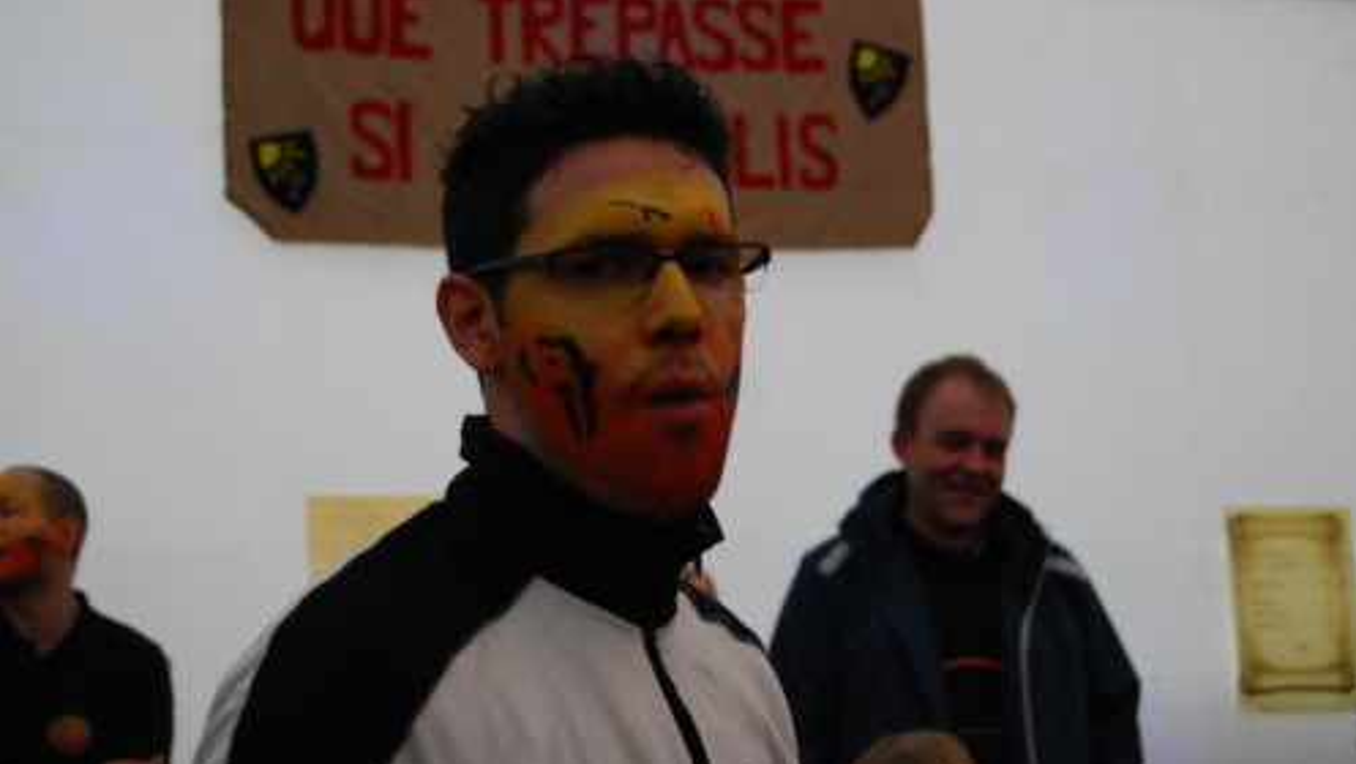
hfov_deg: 27.9
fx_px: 2734
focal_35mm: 76
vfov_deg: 15.9
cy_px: 364
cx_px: 679
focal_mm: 48
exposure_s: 1/30
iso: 720
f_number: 5.6
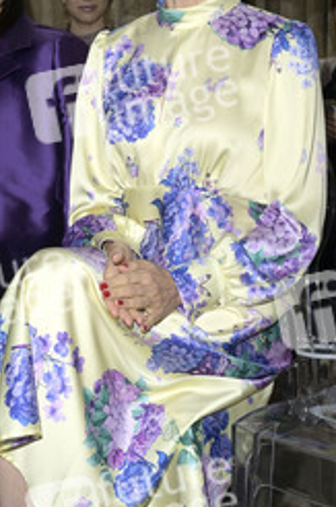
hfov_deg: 23.7
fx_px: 801
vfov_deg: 35.0
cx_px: 192
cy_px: 198
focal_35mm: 57
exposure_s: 1/250
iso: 500
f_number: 10
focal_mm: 35
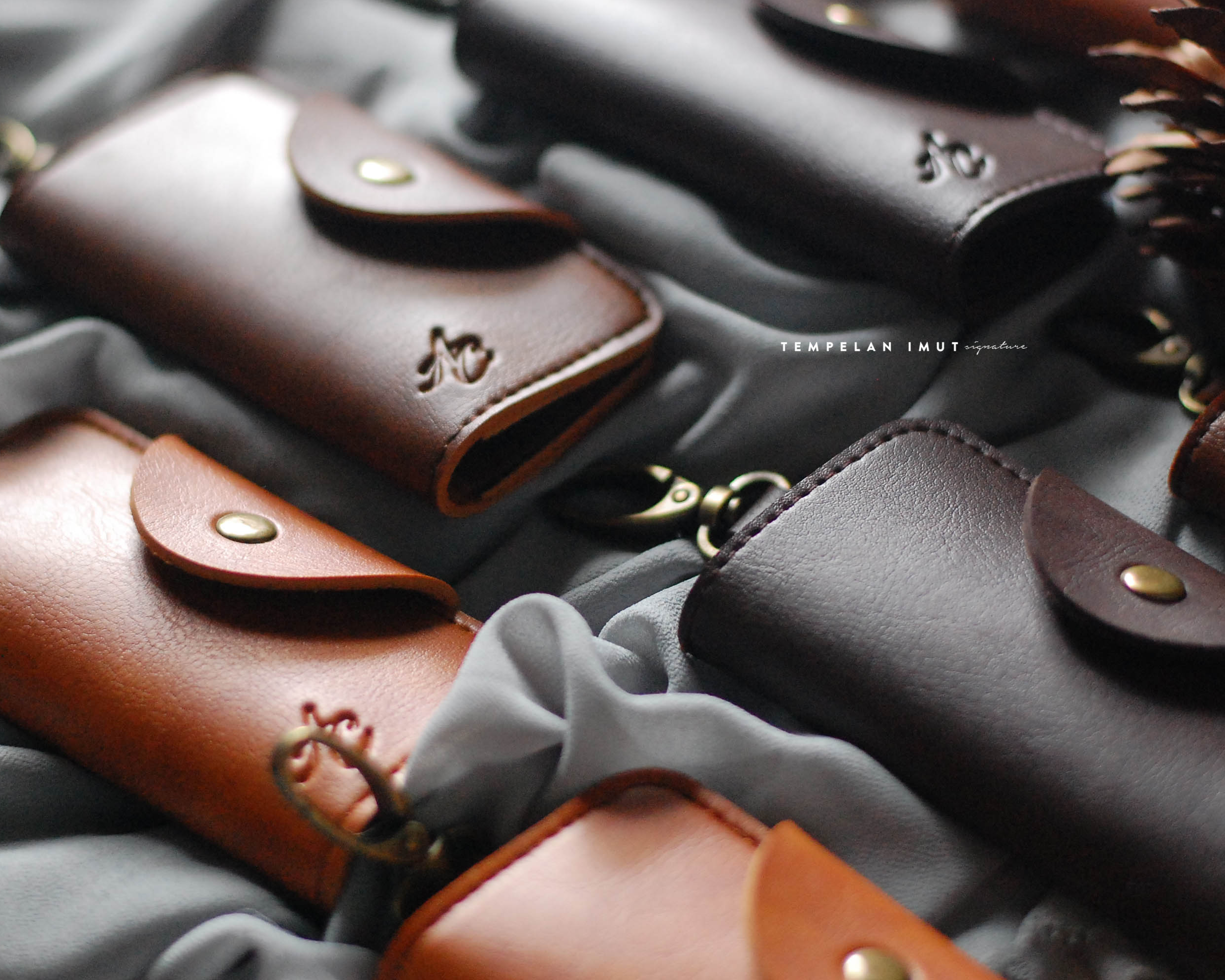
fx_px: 3082
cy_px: 492
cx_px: 556
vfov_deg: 18.1
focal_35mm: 85
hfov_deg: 22.5
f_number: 1.8
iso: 1600
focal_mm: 50
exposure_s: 1/400
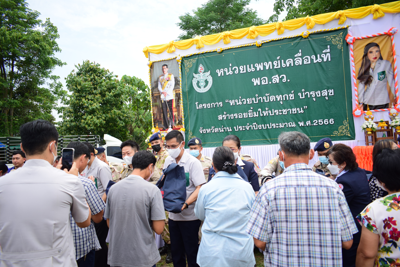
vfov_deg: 48.0
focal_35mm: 27
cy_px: 134
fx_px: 300
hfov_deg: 67.4
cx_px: 200
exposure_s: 1/1250
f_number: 4.5
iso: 500
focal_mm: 18
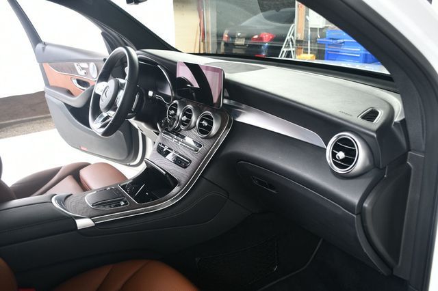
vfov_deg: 43.6
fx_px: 365
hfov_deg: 62.0
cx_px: 219
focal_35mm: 30
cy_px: 146
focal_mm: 20
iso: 100
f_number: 4.5
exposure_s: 1/160
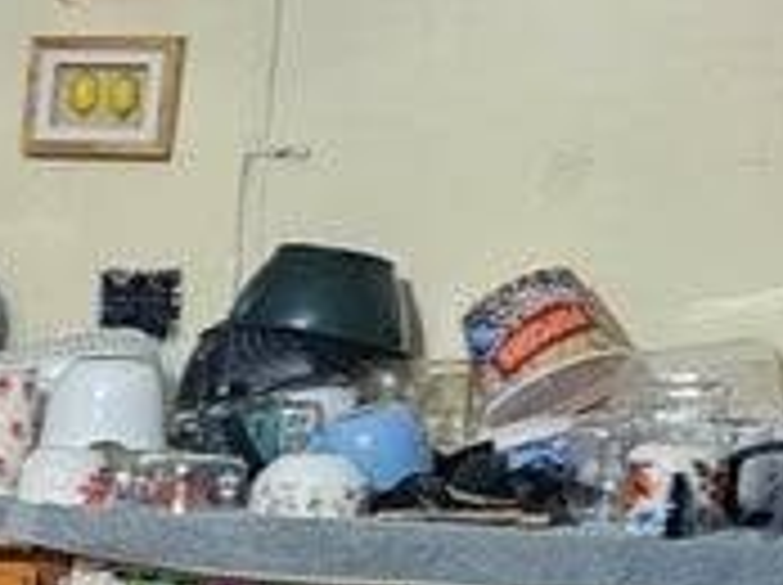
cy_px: 896
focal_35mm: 113
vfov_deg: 12.4
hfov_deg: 14.7
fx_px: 2552
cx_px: -727
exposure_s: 1/30
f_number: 1.7
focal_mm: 6.3
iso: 640
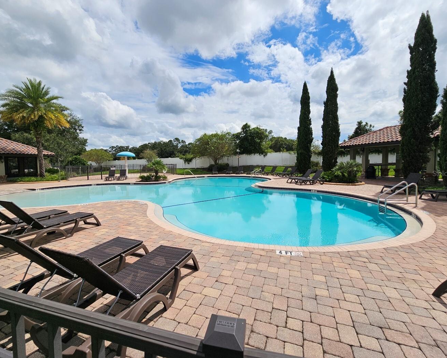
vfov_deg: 88.0
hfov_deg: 100.7
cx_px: 218
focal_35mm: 14
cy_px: 173
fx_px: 185
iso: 50
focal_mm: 2.2
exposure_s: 1/7122
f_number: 2.2
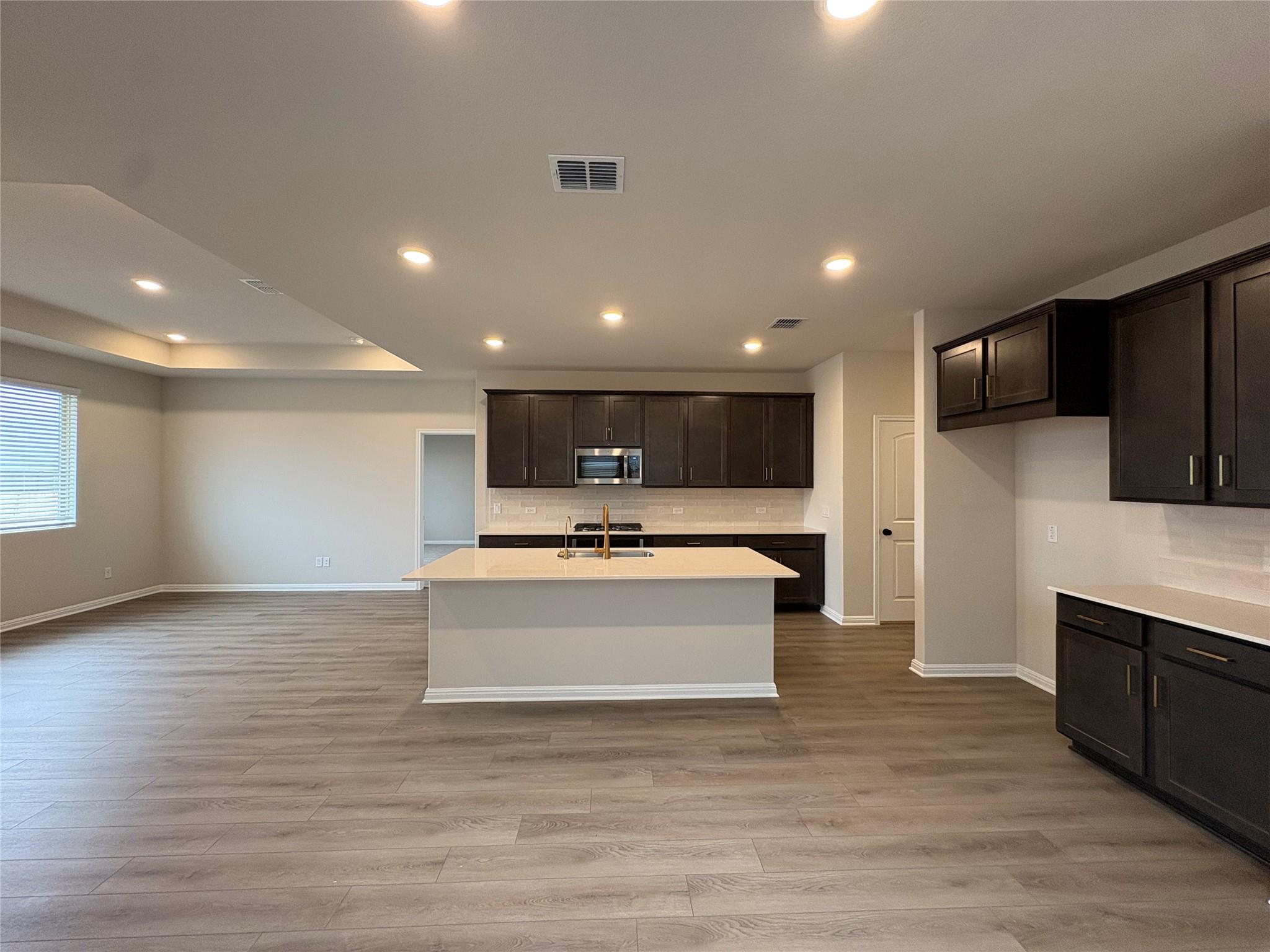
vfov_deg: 85.7
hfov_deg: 102.1
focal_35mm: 14
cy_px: 476
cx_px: 635
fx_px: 514
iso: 160
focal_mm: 2.22
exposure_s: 1/60
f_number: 2.2
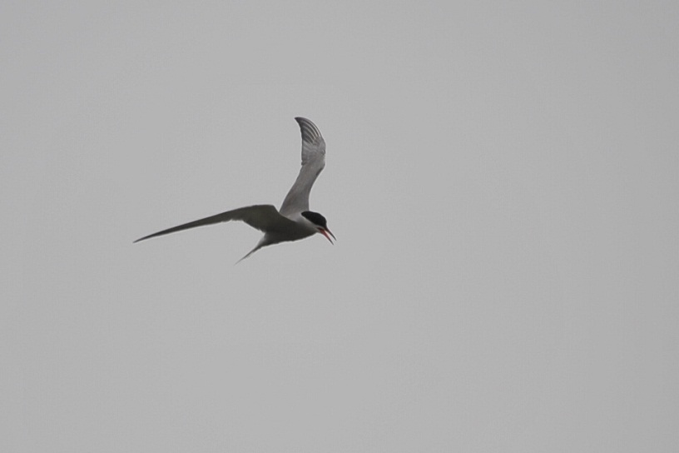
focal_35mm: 300
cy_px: 226
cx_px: 340
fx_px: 5658
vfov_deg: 4.6
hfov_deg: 6.9
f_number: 5.6
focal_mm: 300
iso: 400
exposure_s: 1/2500
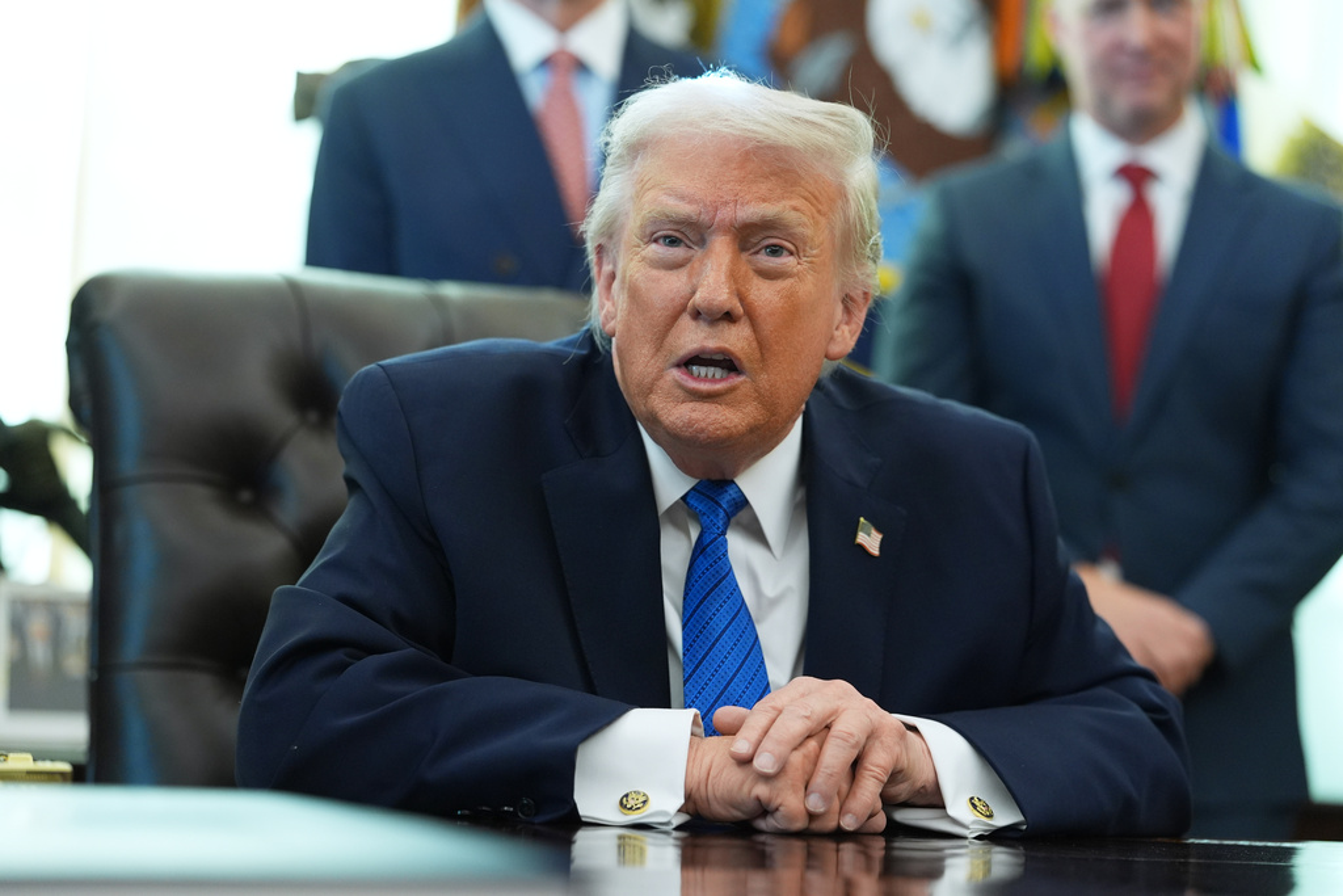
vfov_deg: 14.9
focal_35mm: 92
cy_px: 448
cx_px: 672
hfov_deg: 22.1
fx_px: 3432
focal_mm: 92
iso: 2000
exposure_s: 1/320
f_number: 2.5
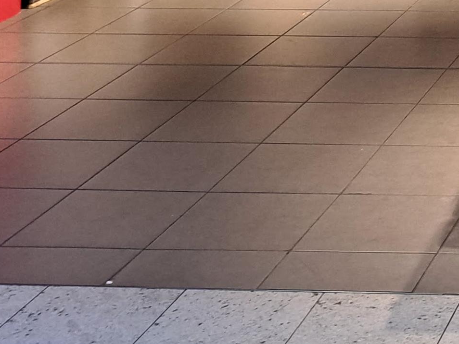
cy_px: -372
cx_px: 750
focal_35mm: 103
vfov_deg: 12.4
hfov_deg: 16.7
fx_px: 1366
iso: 100
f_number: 1.8
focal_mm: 5.23
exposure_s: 1/50
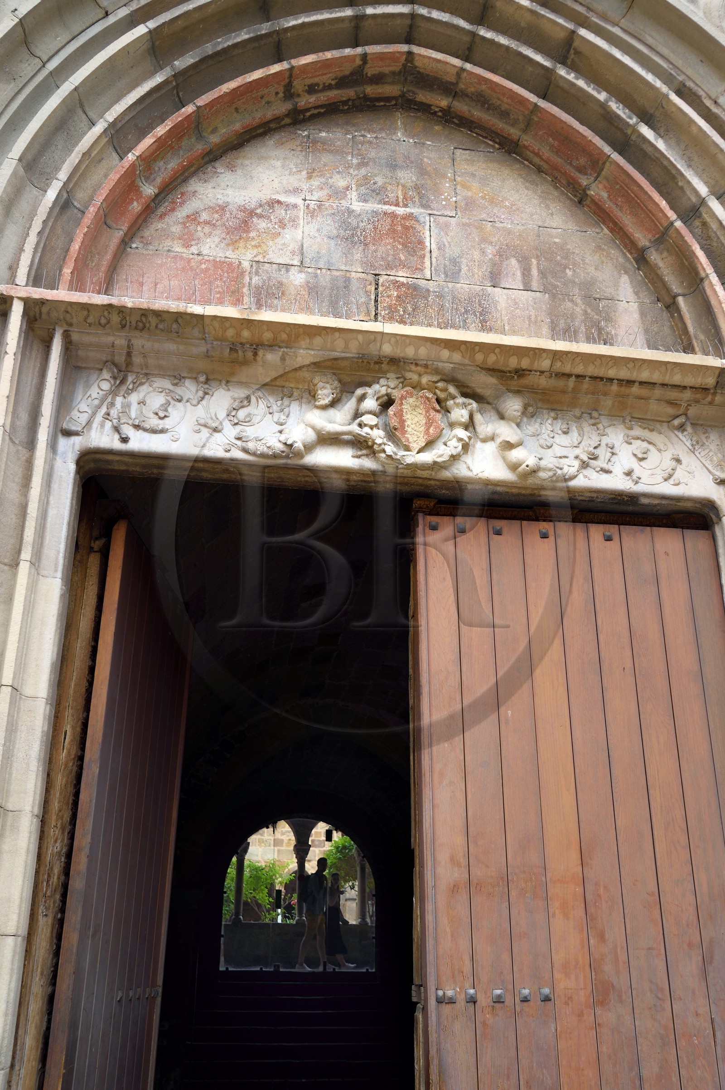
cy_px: 545
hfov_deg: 41.1
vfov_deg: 58.7
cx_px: 362
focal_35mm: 32
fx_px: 968
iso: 200
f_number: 6.3
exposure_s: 1/200
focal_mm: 32
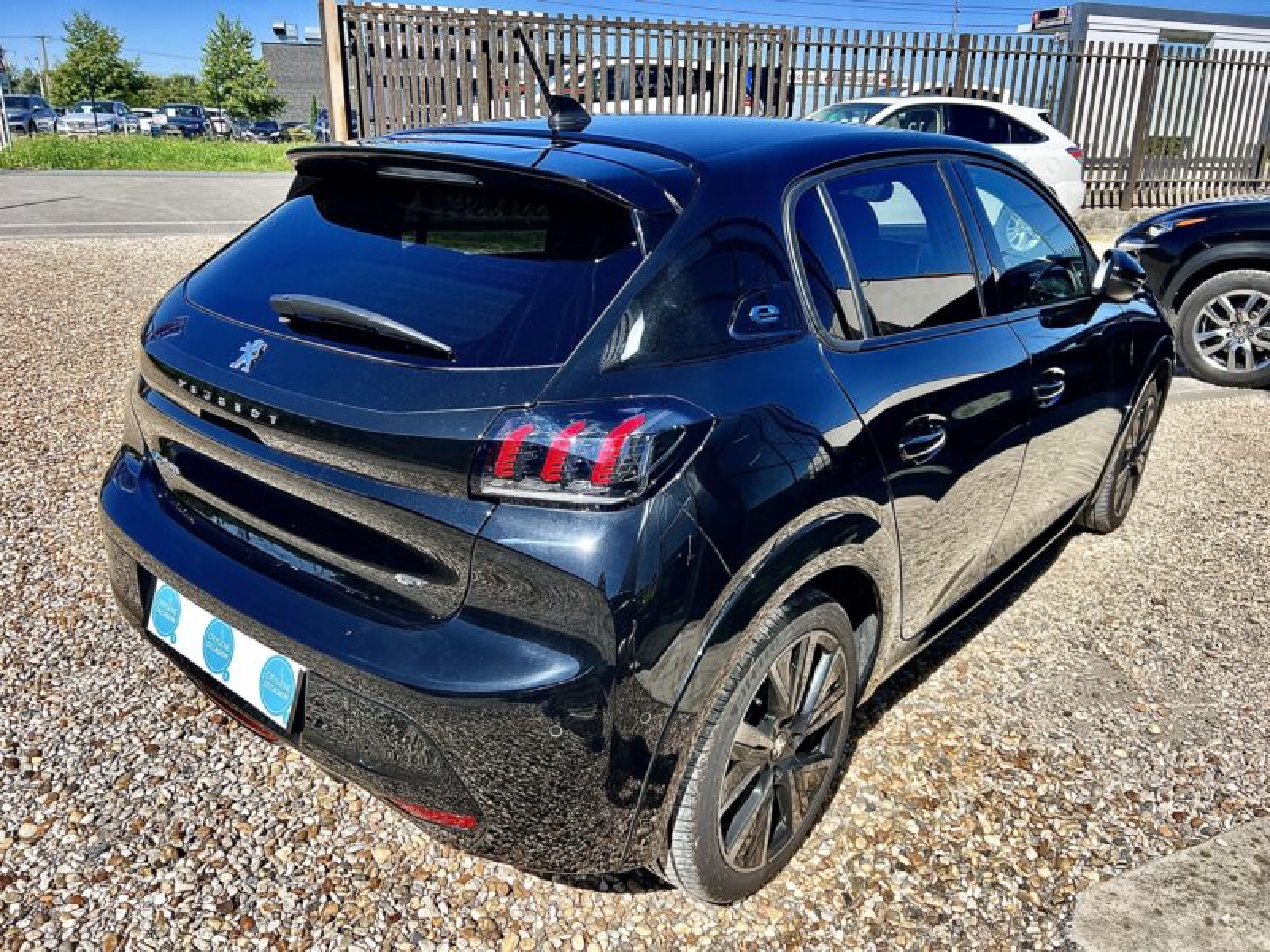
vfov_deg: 53.1
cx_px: 635
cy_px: 476
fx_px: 954
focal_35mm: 26
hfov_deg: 67.3
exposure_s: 1/2513
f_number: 1.5
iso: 50
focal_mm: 5.7
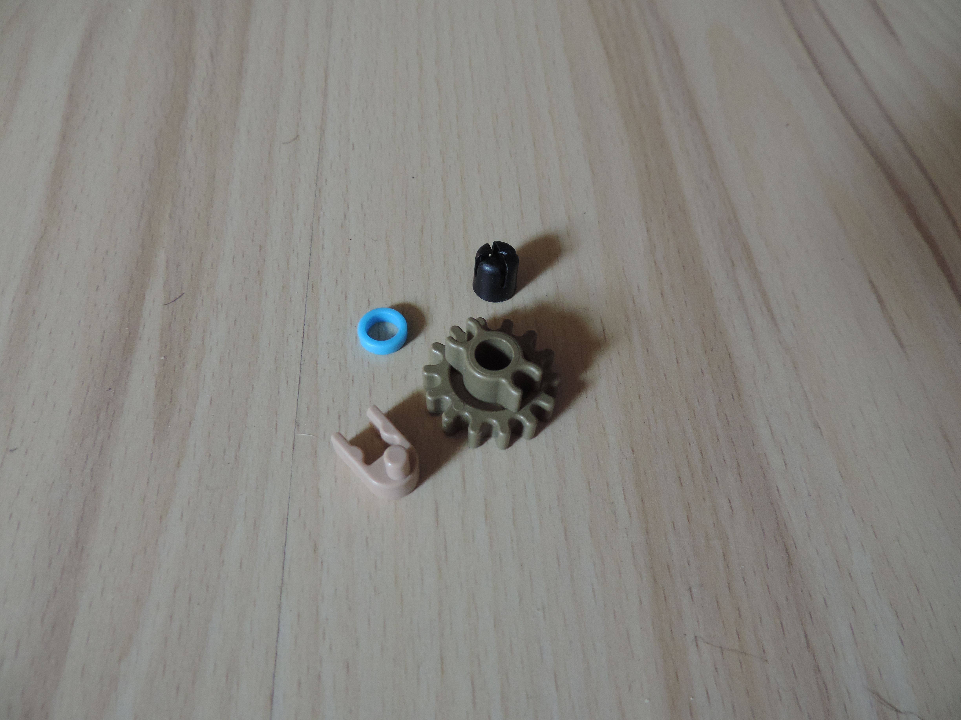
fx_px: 666
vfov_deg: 56.8
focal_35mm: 24
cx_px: 480
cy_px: 360
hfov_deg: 71.6
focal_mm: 4.3
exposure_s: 1/30
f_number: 3
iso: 360
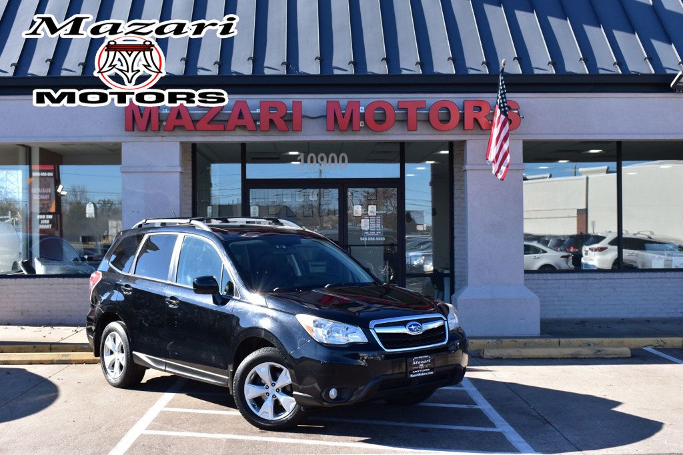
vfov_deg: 26.5
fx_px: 967
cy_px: 228
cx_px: 342
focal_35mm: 51
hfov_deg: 38.9
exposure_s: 1/250
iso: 400
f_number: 10
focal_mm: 34
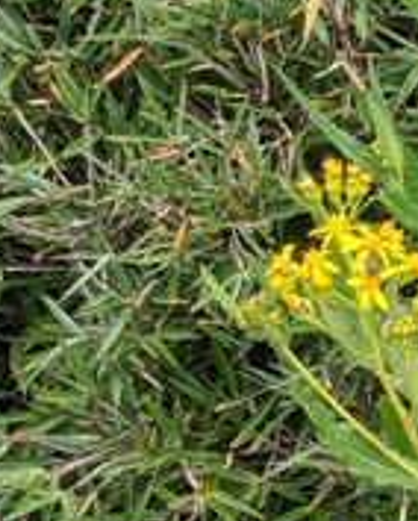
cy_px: 359
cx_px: 827
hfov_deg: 11.7
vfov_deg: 16.1
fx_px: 1837
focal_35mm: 119
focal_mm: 4.38
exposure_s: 1/1170
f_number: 1.73
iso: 55
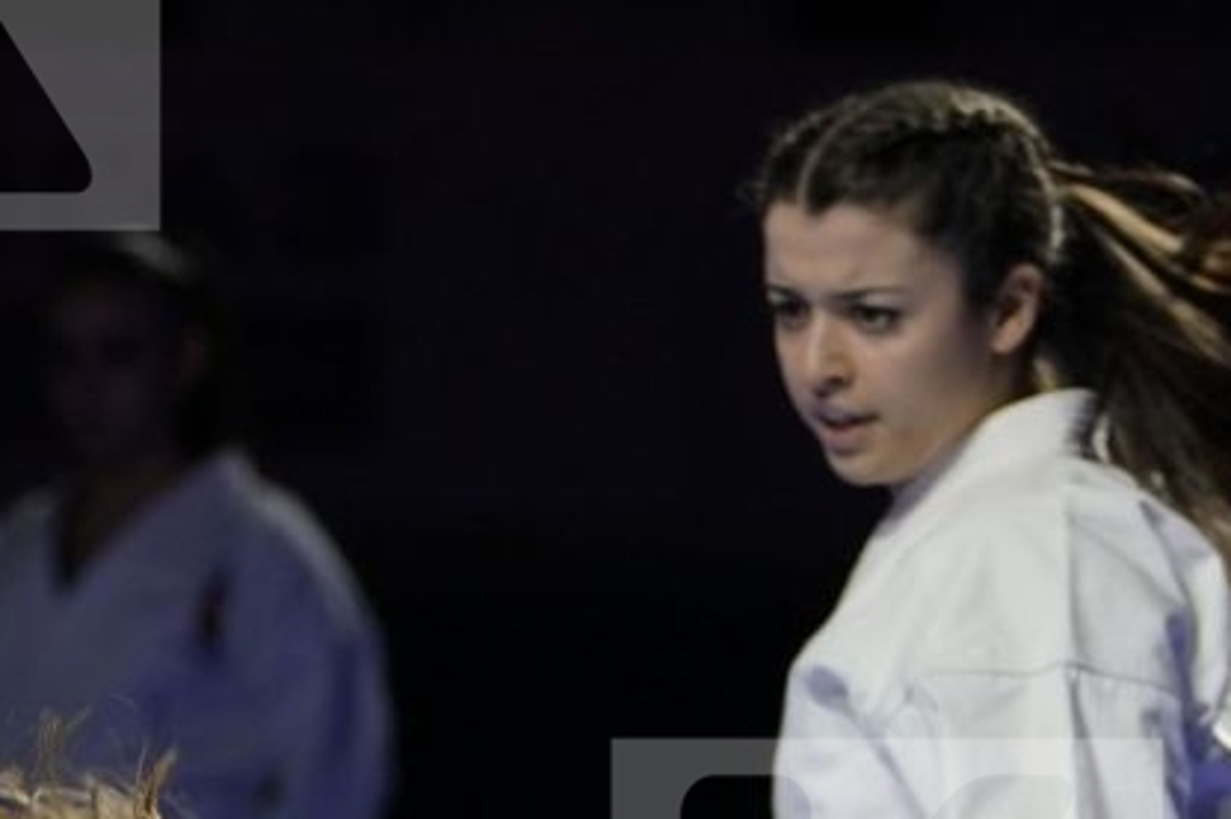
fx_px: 14936
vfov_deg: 3.1
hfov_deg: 4.7
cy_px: 1008
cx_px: -115
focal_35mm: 437
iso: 400
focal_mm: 101
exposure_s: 1/500
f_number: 2.8
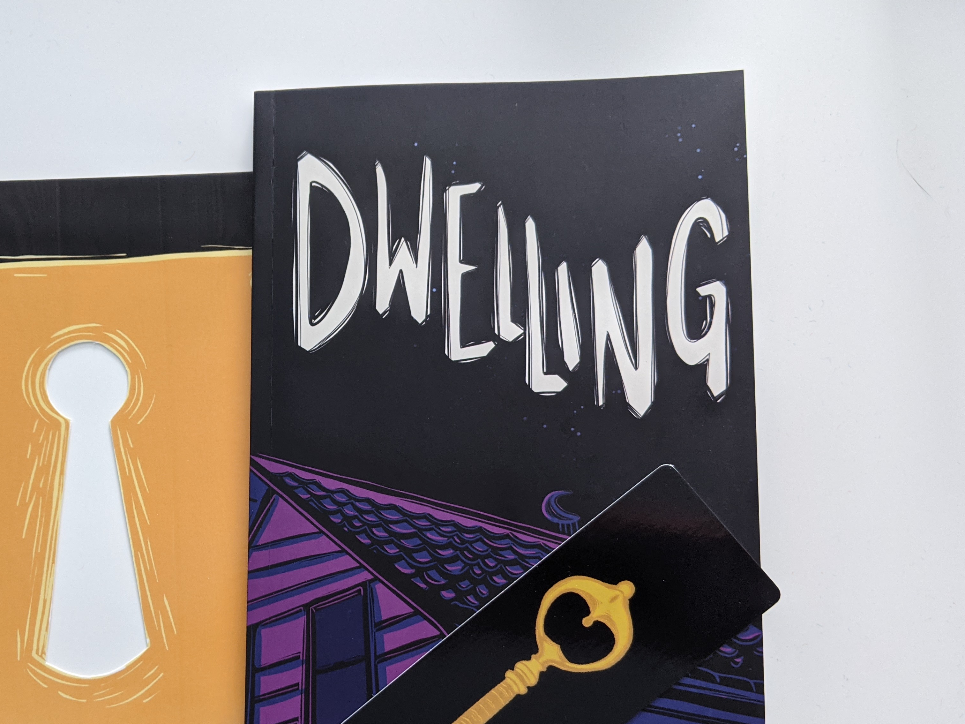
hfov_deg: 50.9
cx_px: 365
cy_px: 476
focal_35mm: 36
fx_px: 1004
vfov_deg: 39.2
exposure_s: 1/24
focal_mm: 4.44
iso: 174
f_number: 1.8
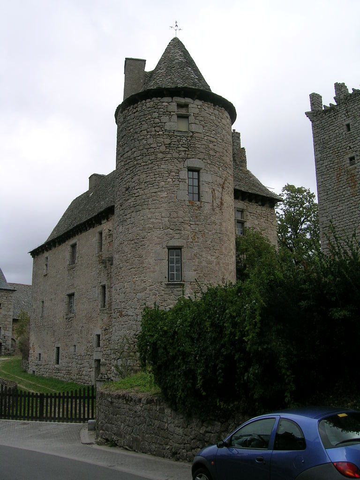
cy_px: 240
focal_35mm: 35
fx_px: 485
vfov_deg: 52.6
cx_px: 180
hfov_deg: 40.7
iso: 50
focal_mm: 5.4
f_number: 4.8
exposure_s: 1/451
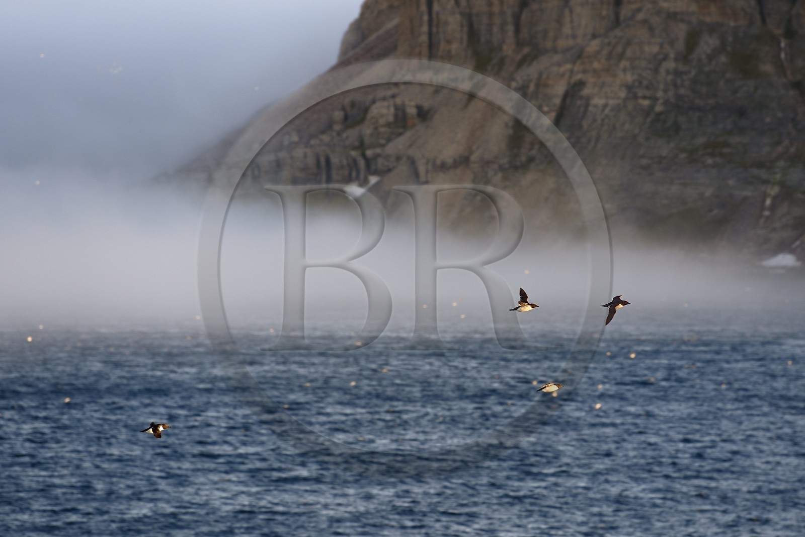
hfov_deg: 10.3
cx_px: 402
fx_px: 4471
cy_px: 268
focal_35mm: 200
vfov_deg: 6.9
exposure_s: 1/800
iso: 200
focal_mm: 200
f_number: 4
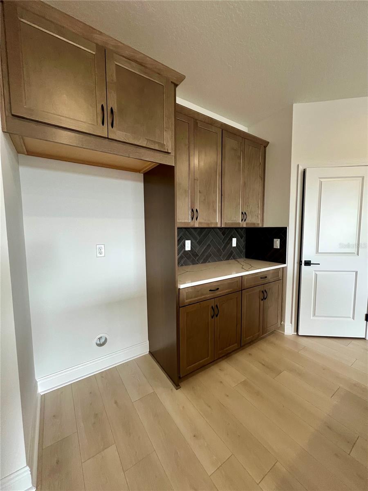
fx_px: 184
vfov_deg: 106.2
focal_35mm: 13
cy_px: 246
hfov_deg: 89.9
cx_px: 184
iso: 250
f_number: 1.8
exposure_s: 1/120
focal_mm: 1.57
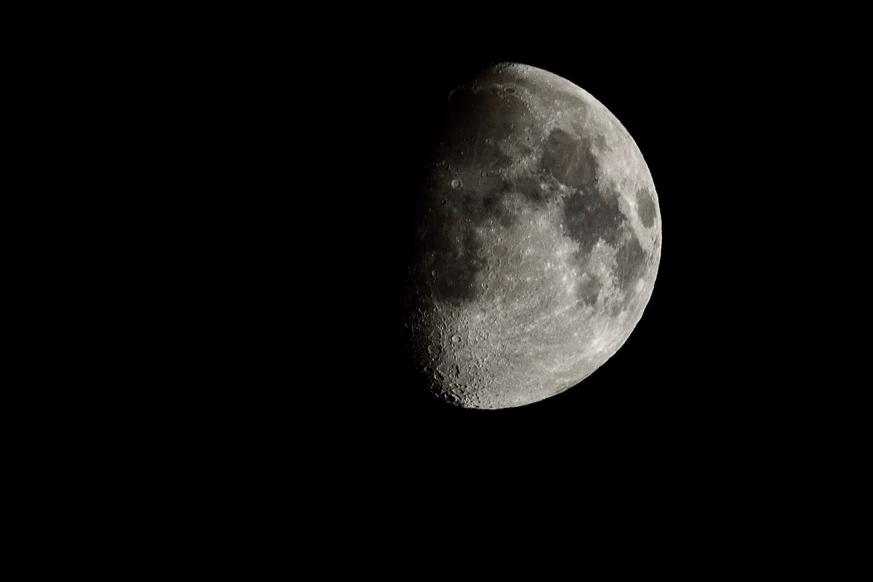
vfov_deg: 1.3
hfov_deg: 1.9
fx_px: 26675
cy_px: 285
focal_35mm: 1100
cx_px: 330
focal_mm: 500
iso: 100
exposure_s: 1/15
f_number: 29
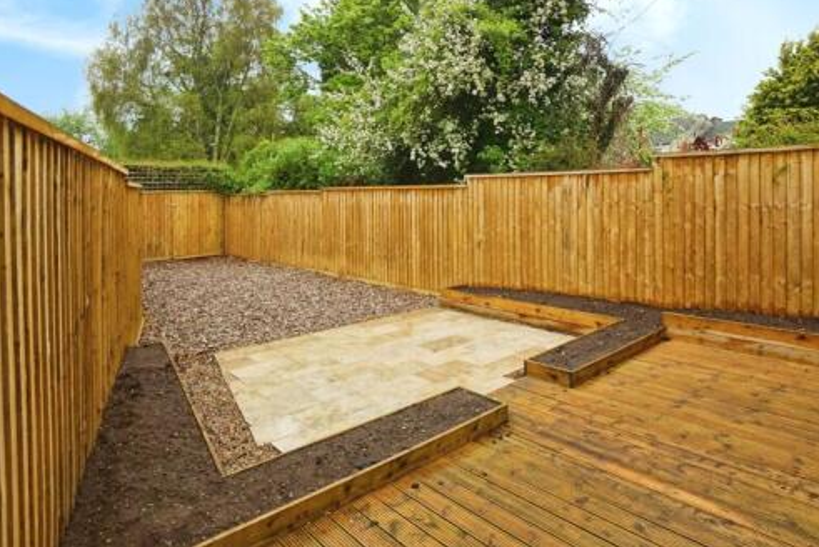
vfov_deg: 61.9
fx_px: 455
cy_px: 246
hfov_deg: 83.9
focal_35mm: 20
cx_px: 433
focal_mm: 10
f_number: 4
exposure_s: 1/60
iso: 100
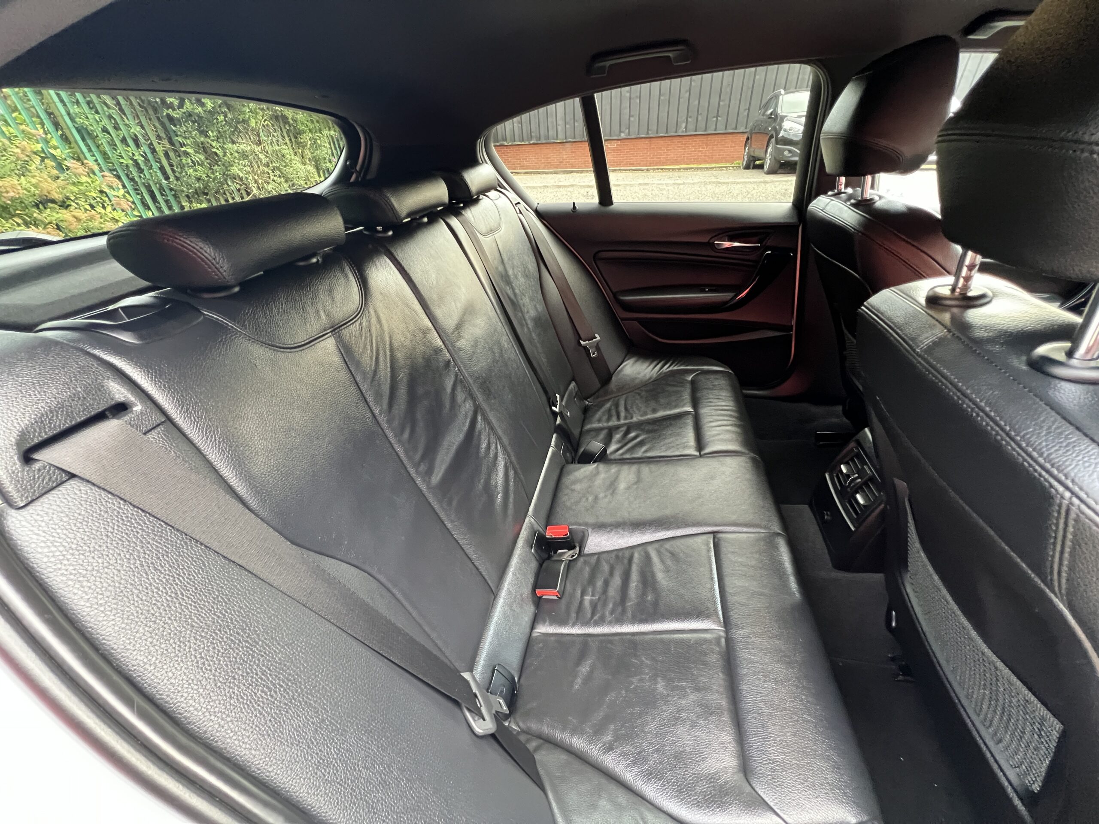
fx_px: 413
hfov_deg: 106.2
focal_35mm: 13
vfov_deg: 89.9
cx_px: 550
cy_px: 412
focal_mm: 1.57
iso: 500
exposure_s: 1/60
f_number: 1.8
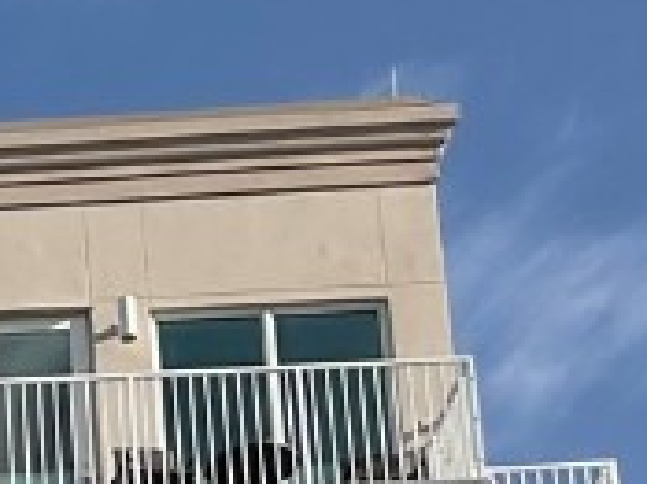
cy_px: 1245
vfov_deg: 7.9
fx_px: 3175
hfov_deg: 9.6
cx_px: -1142
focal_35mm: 170
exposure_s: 1/1984
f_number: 1.8
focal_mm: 3
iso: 16
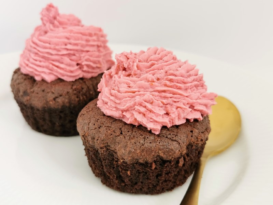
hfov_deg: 42.9
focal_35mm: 44
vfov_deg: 32.9
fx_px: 347
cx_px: 136
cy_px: 102
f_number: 1.6
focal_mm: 5.56
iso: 64
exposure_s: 1/120
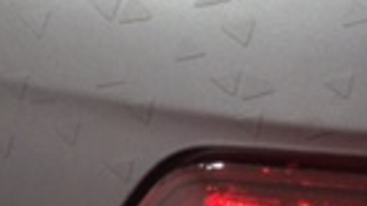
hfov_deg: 13.5
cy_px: 327
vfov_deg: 7.6
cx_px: -50
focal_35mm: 156
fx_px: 1517
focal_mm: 3.3
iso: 80
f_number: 2.4
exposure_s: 1/30
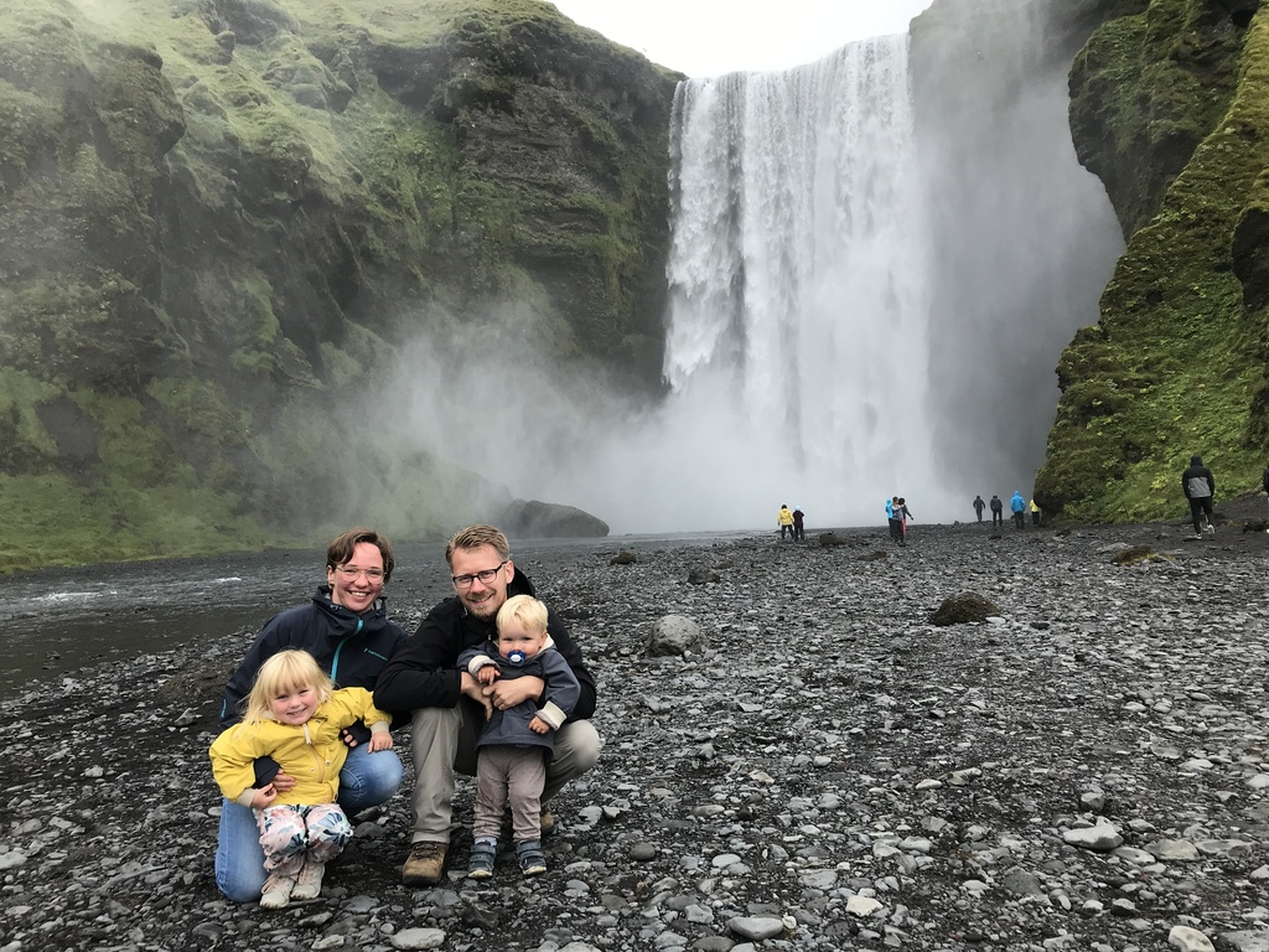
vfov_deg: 49.7
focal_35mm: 28
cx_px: 634
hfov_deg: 63.4
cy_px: 476
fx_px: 1026
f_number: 1.8
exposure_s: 1/977
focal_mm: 3.99
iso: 20
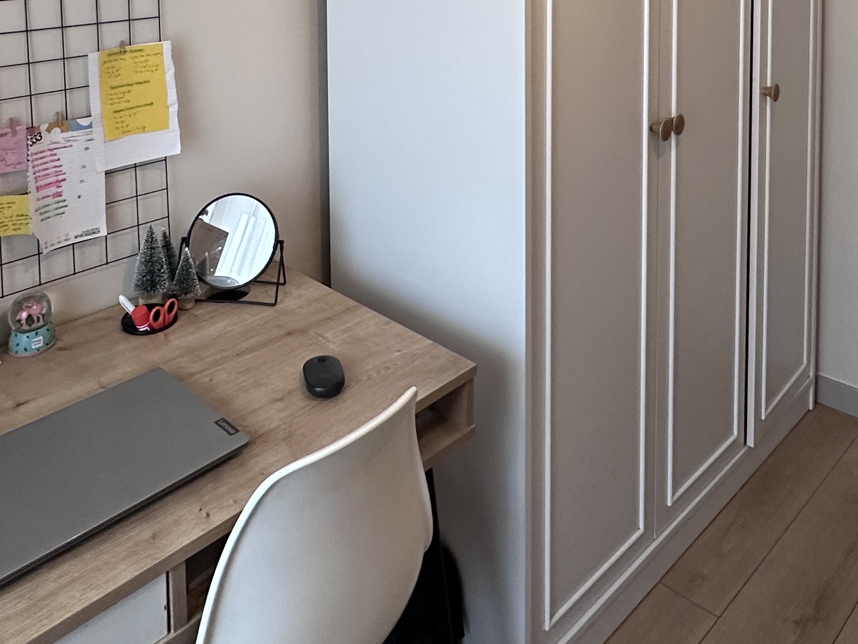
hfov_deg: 53.8
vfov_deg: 36.2
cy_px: -43
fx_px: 843
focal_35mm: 34
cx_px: 480
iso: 320
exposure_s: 1/100
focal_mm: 2.22
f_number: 2.2
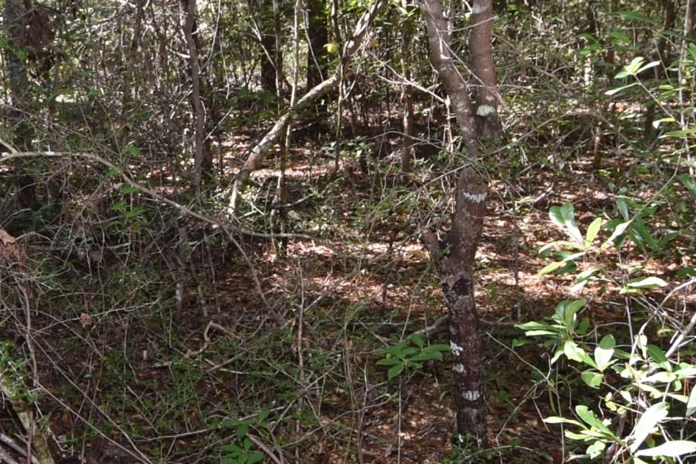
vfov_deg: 25.4
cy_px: 21
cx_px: 81
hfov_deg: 36.6
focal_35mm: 51
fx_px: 986
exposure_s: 1/100
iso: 200
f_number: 5
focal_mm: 10
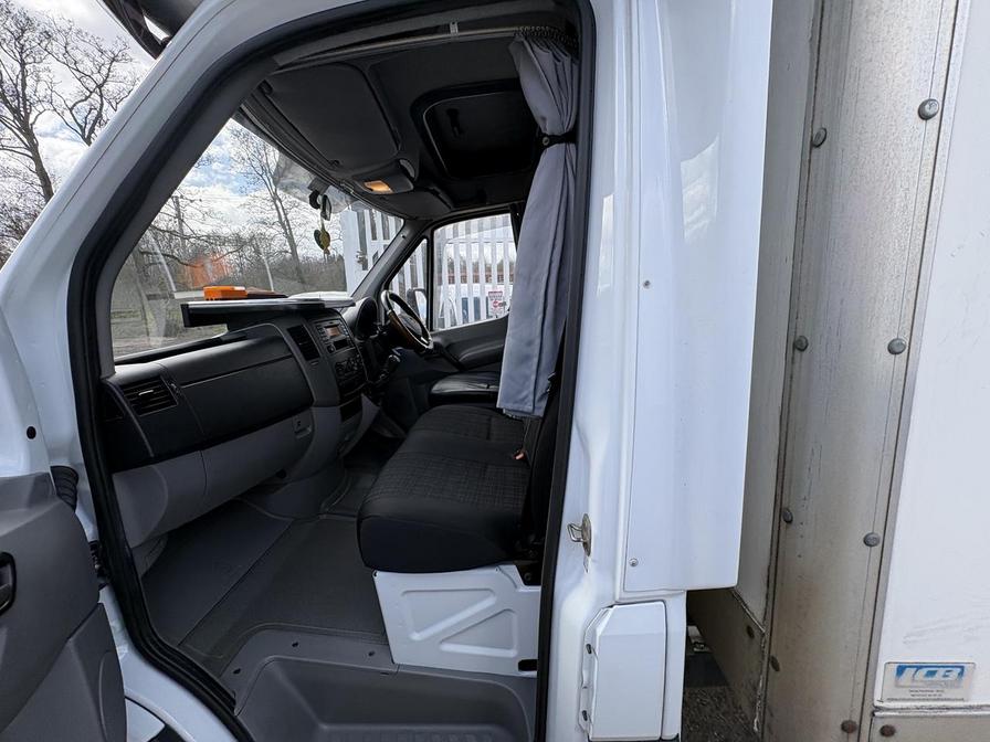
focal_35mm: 14
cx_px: 495
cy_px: 371
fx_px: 400
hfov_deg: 102.1
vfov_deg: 85.7
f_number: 2.2
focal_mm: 2.22
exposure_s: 1/445
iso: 40
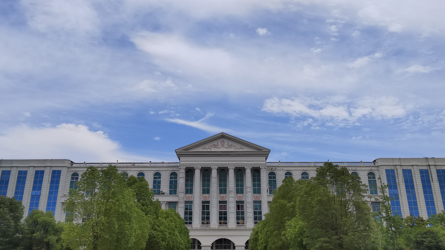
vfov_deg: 36.7
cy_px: 118
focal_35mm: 32
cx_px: 221
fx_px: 378
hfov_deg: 61.0
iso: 234
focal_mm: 5.52
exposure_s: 1/2976
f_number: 1.9
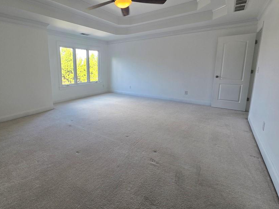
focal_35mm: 16
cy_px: 88
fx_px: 129
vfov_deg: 77.6
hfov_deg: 93.0
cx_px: 109
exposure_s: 1/120
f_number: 2.2
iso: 80
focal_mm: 2.2
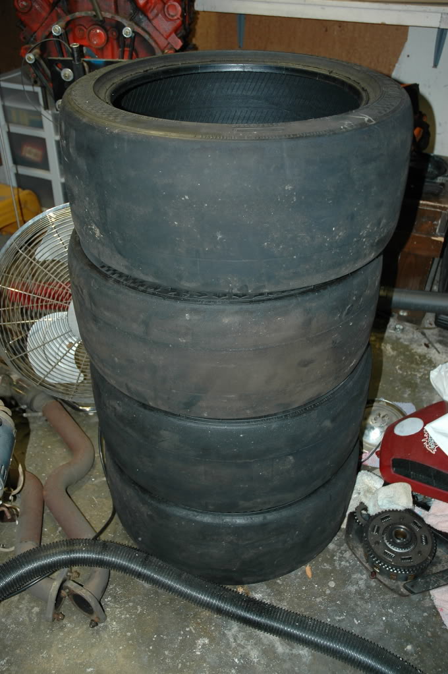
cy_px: 337
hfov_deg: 39.9
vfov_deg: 57.3
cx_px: 224
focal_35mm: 33
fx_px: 617
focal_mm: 22
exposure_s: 1/15
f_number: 3.8
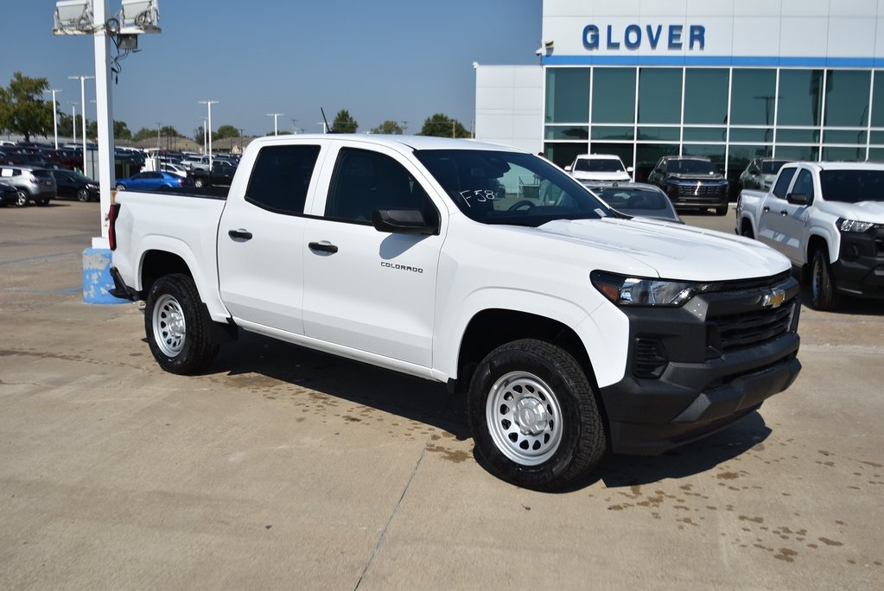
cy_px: 296
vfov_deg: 36.9
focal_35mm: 36
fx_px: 885
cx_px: 442
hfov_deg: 53.1
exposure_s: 1/1600
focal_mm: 24
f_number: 4.5
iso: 100
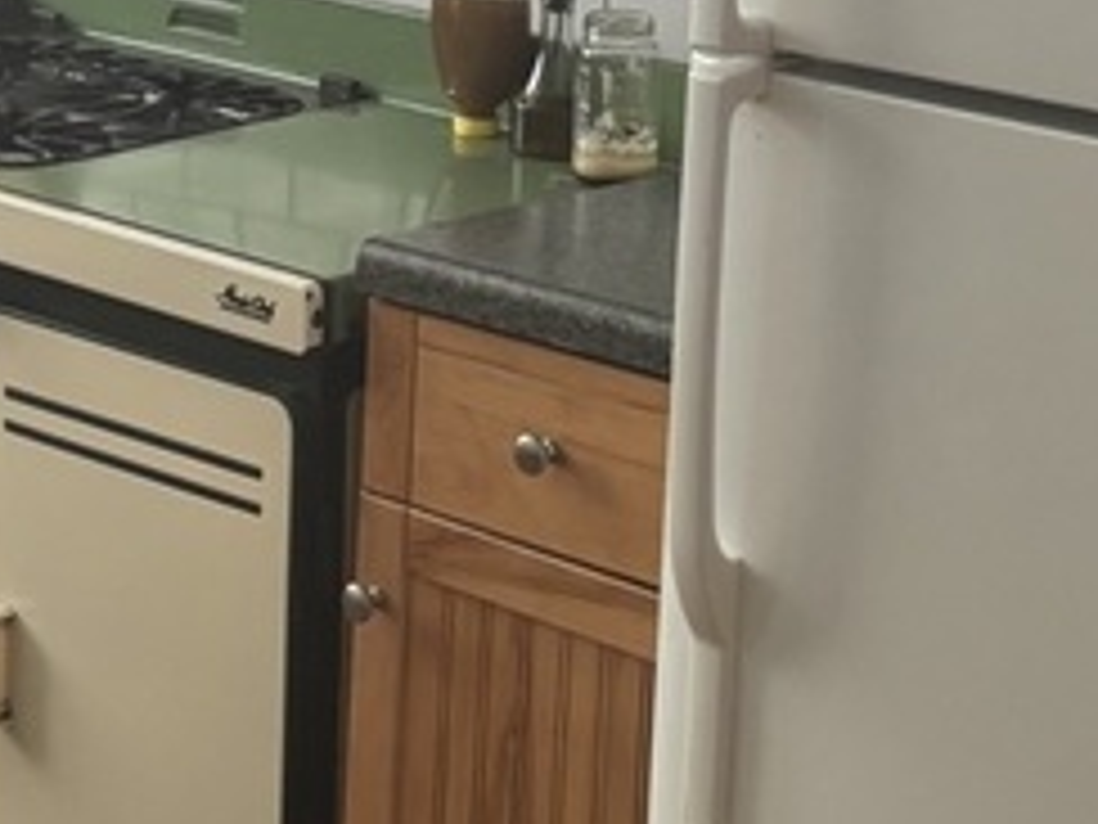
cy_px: -41
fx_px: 3648
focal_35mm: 115
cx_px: 346
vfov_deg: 12.7
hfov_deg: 17.1
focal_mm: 5.96
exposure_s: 1/95
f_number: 1.6
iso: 125
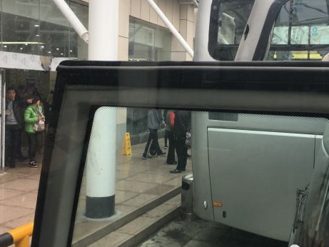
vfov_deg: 32.9
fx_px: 418
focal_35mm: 44
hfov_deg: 42.5
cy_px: 111
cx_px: 211
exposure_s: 1/50
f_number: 2.2
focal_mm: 4.15
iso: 25
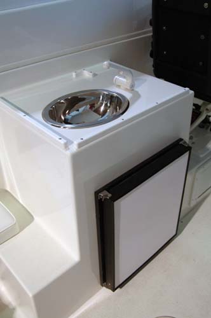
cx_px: 106
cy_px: 159
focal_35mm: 36
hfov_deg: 36.8
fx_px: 317
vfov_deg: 53.2
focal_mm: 24
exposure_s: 1/80
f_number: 4.5
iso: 640
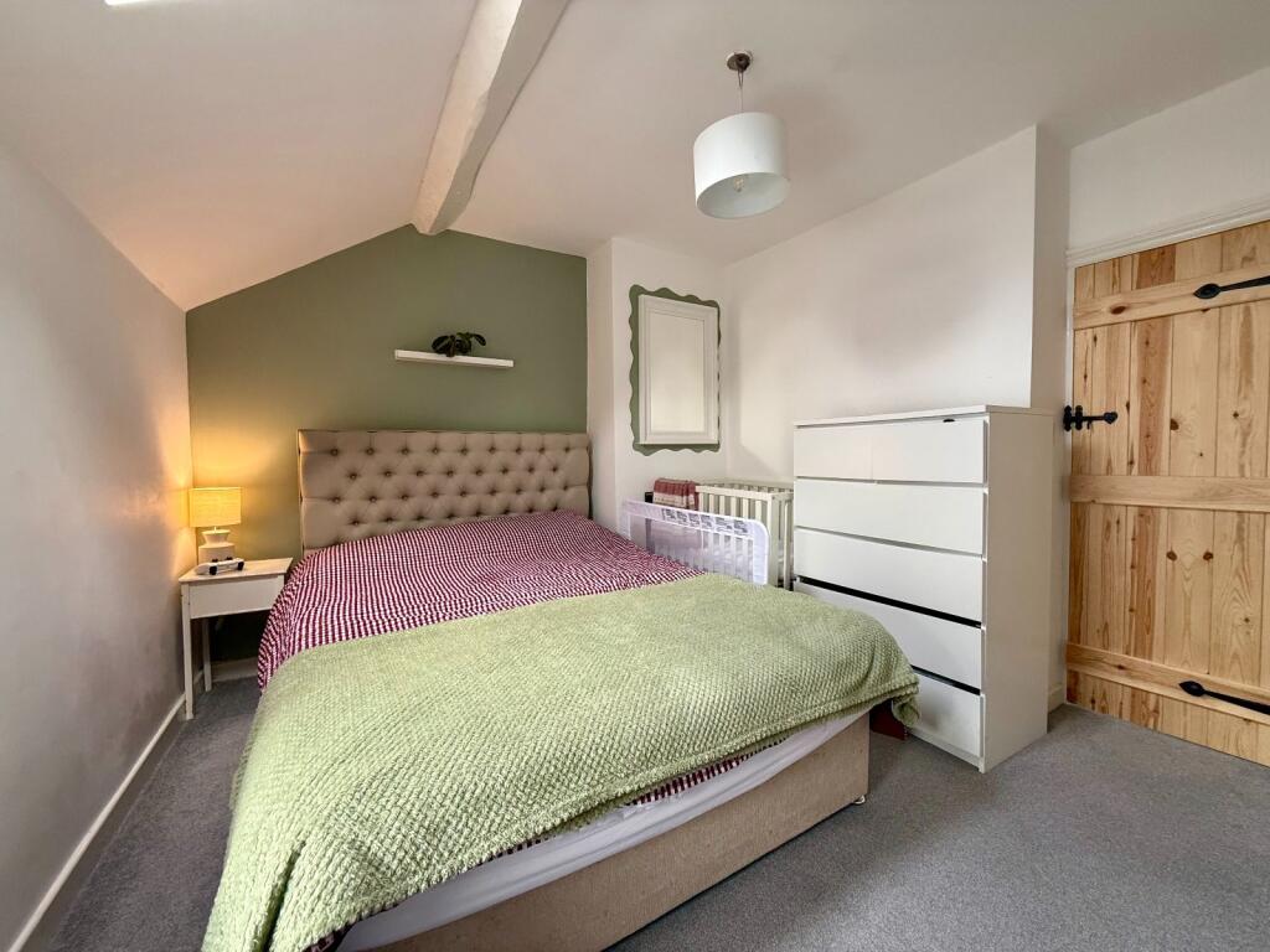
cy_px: 476
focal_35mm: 14
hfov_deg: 102.1
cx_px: 635
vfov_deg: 85.7
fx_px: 514
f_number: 2.2
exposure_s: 1/99
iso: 200
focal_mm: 2.22
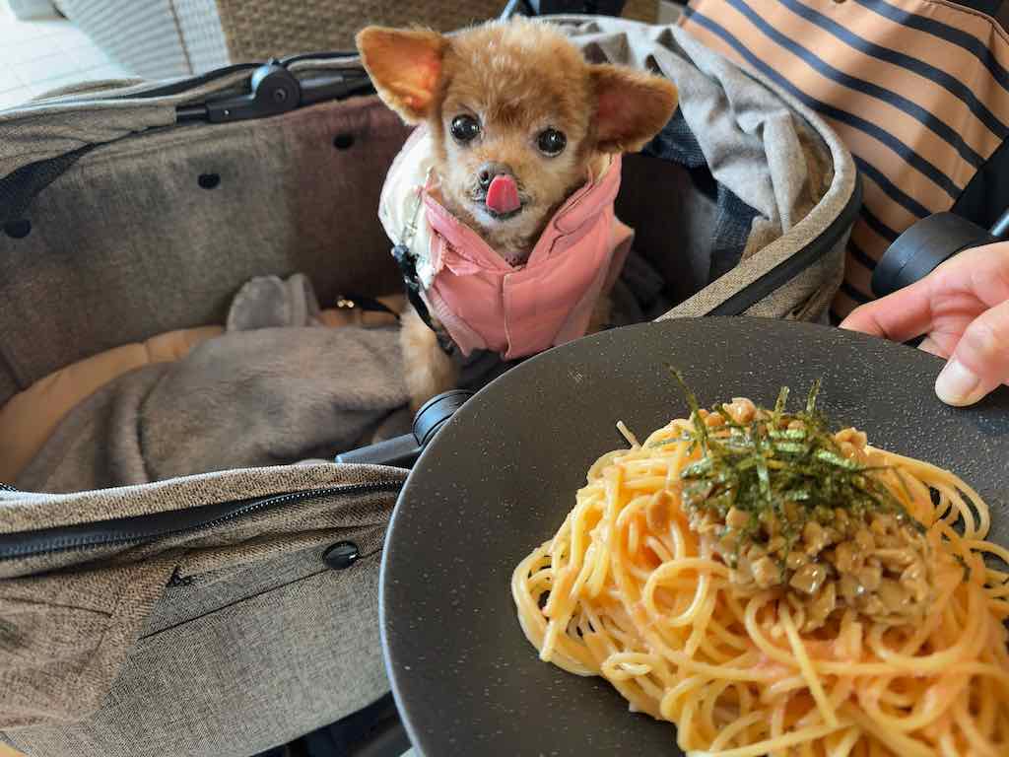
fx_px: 700
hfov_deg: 71.6
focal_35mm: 24
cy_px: 378
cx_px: 504
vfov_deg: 56.8
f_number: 1.78
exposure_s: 1/50
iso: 250
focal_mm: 6.76
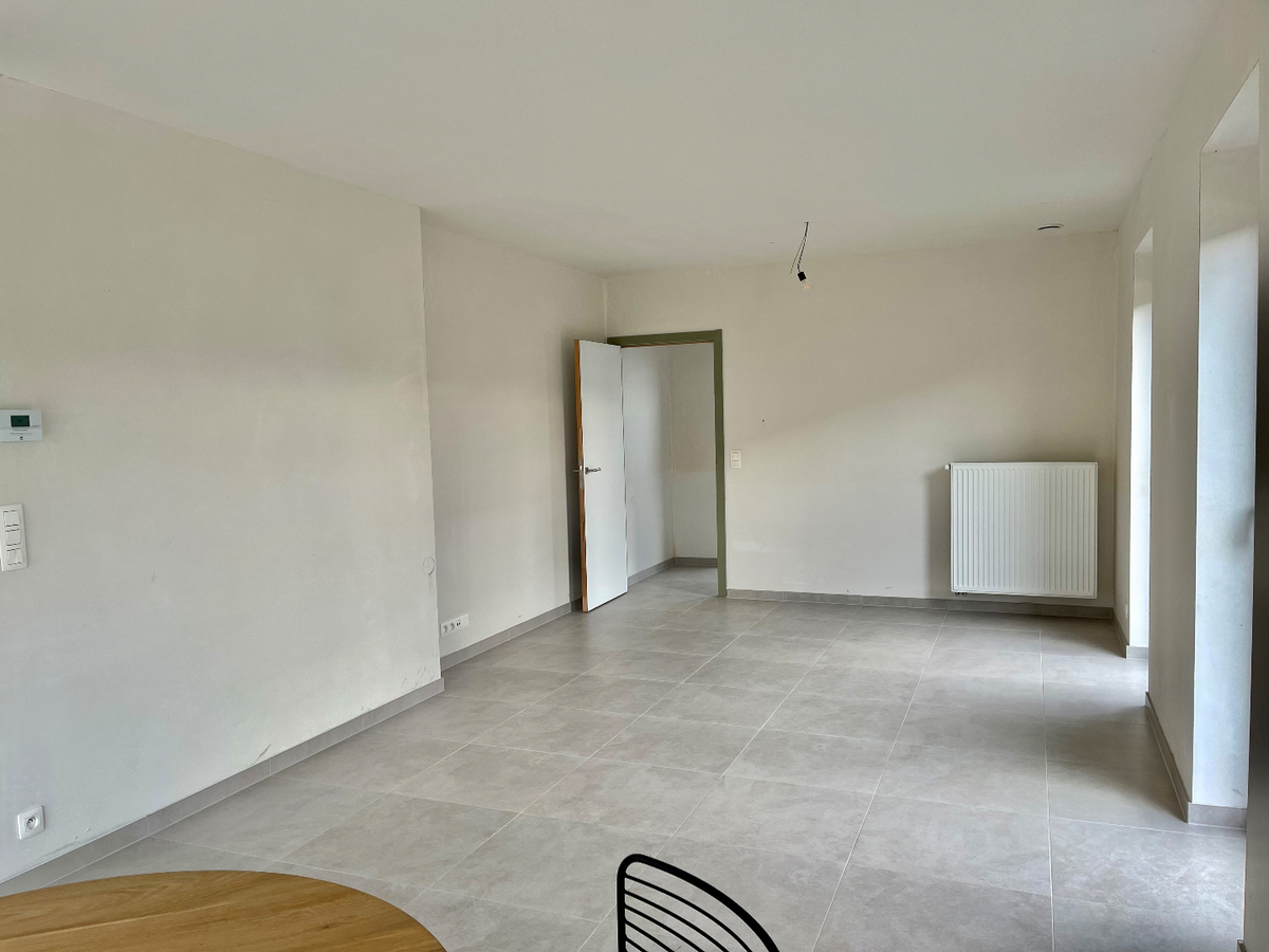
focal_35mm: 26
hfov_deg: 67.3
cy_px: 476
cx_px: 634
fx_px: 953
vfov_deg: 53.1
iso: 50
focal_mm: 5.1
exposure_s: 1/121
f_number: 1.6
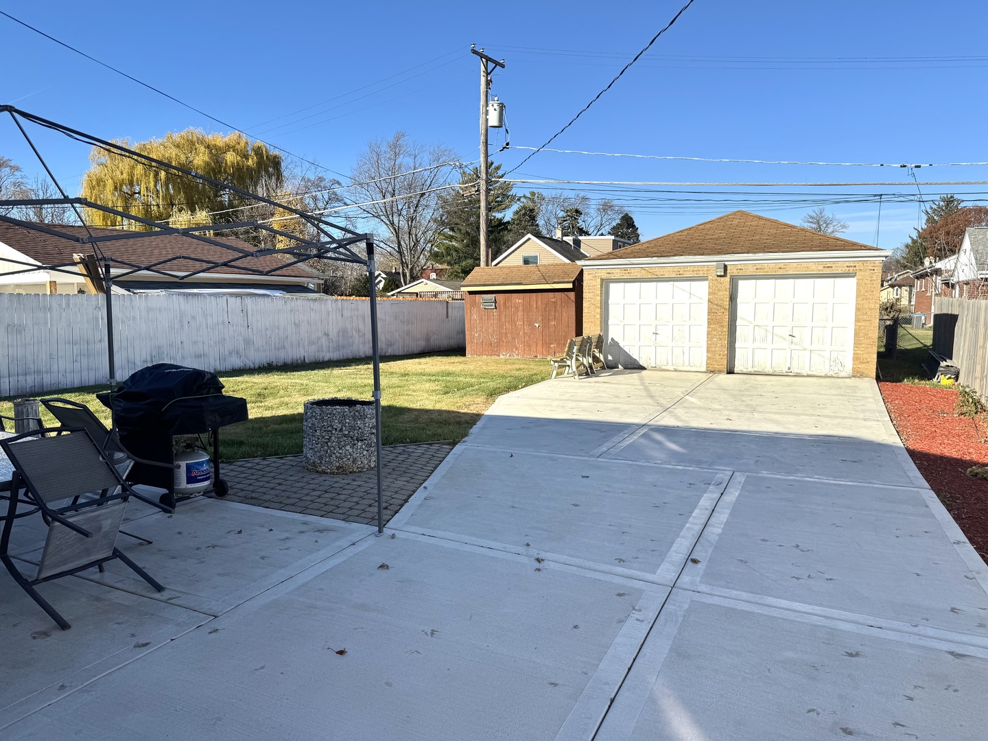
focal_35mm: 24
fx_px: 685
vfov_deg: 56.8
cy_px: 370
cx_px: 494
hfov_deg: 71.6
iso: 80
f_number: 1.78
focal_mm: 6.76
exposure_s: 1/4608
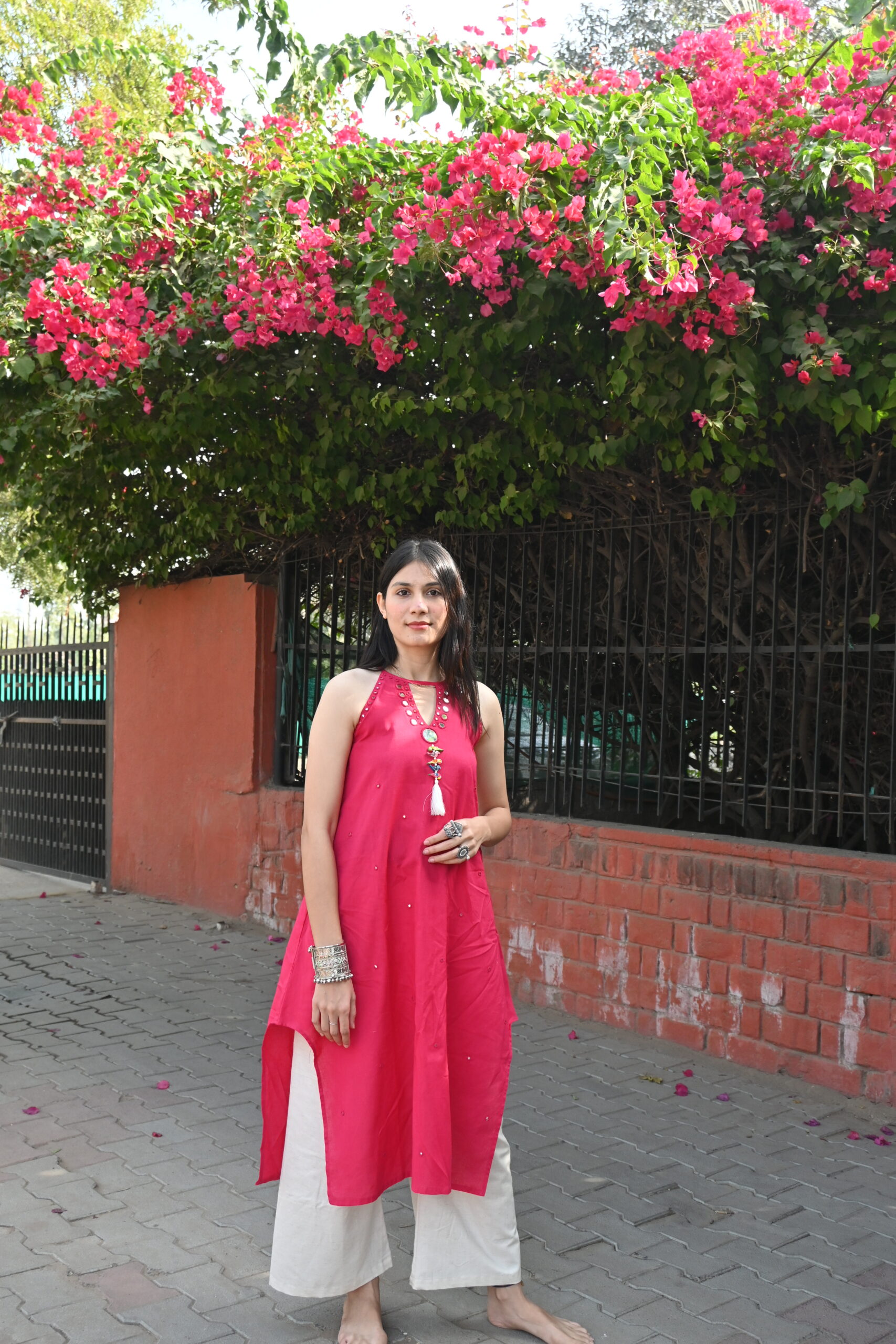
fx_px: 1288
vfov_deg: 55.1
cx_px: 448
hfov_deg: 38.4
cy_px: 672
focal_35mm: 34
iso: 200
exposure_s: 1/250
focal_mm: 23
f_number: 4.5
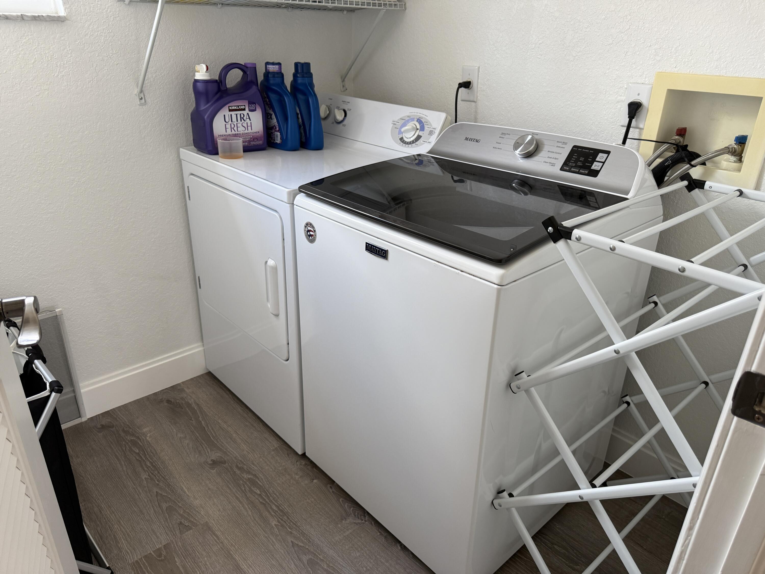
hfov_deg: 71.6
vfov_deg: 56.8
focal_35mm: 24
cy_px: 287
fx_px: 530
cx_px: 382
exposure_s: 1/120
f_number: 1.78
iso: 160
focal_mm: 6.76
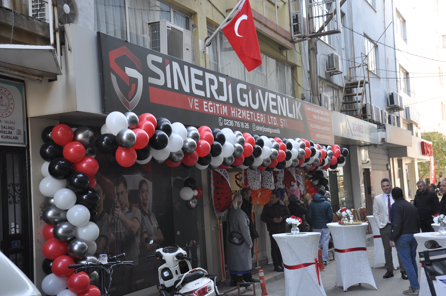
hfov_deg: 41.2
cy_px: 148
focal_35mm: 48
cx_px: 223
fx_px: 594
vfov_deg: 28.0
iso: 400
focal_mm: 32
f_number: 5
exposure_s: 1/100
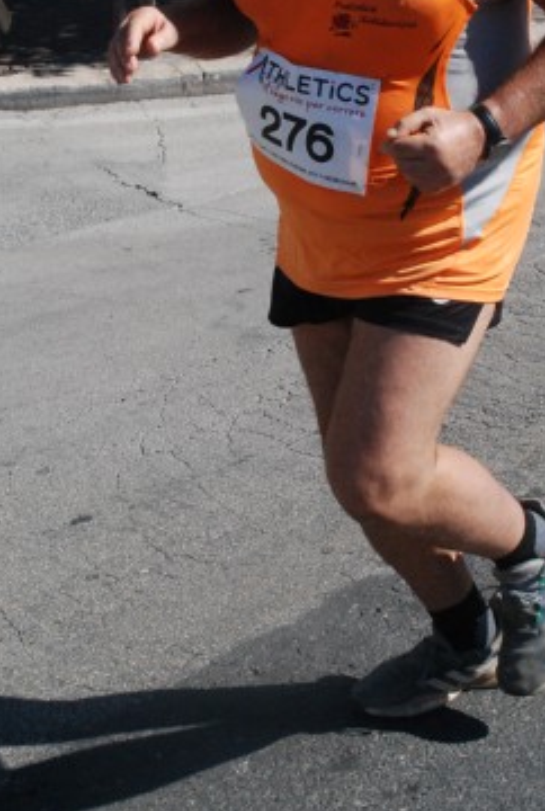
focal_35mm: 80
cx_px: 296
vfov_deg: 25.1
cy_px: 219
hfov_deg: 17.2
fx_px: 1806
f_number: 8
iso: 1000
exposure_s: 1/2000
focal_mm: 32
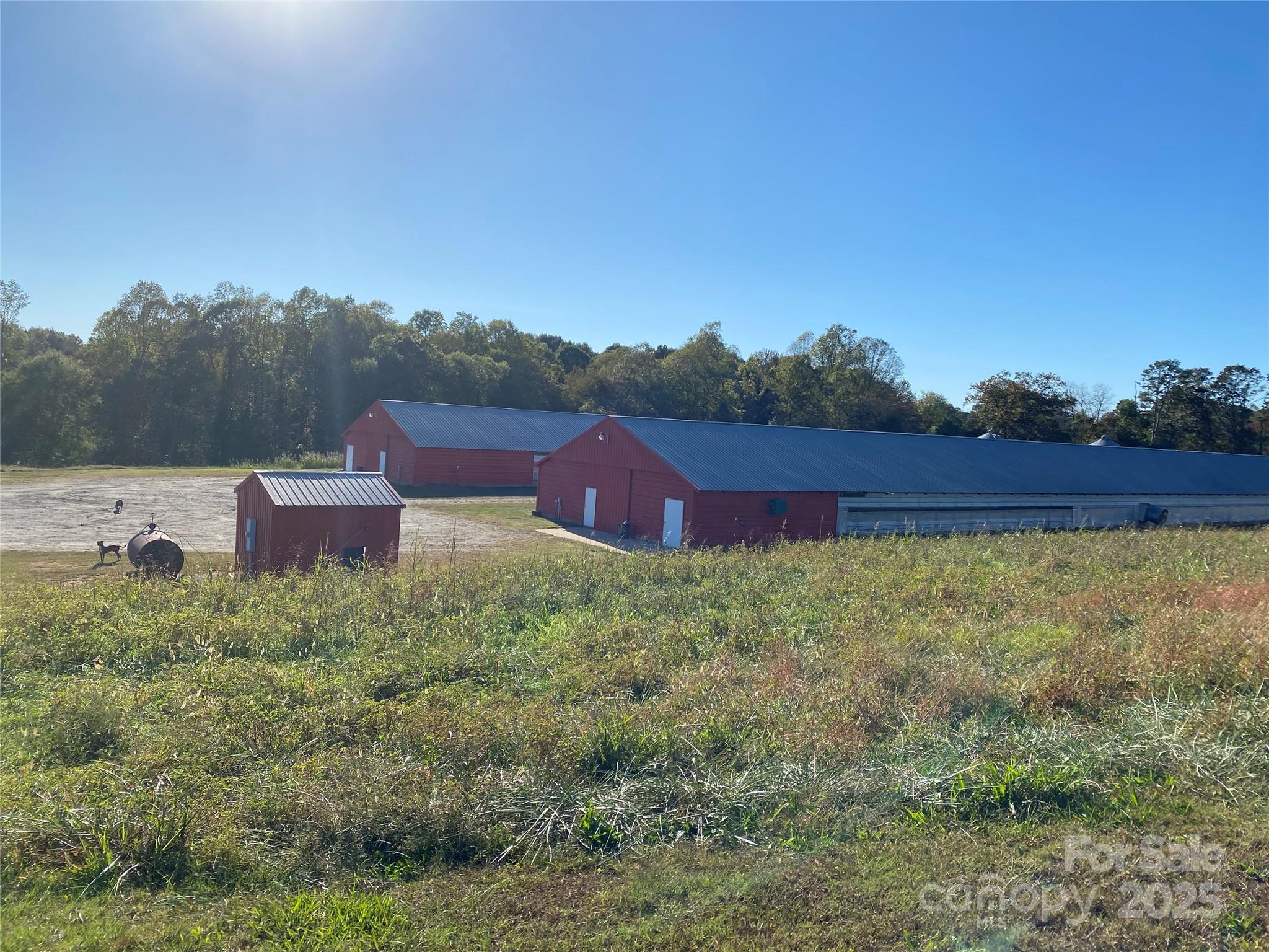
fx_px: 953
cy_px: 476
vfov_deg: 53.1
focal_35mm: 26
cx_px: 634
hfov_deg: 67.3
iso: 32
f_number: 1.8
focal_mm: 4.25
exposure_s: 1/3984
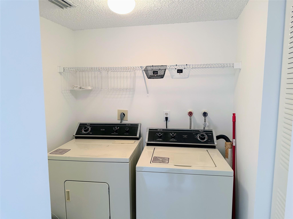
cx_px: 146
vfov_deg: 56.8
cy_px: 110
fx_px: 203
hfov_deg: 71.6
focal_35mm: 24
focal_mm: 6.86
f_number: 1.78
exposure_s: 1/60
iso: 250
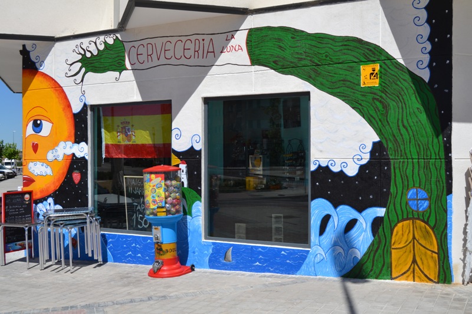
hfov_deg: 49.6
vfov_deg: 34.2
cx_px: 236
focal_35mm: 39
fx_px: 511
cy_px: 157
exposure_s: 1/320
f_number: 9
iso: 100
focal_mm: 26
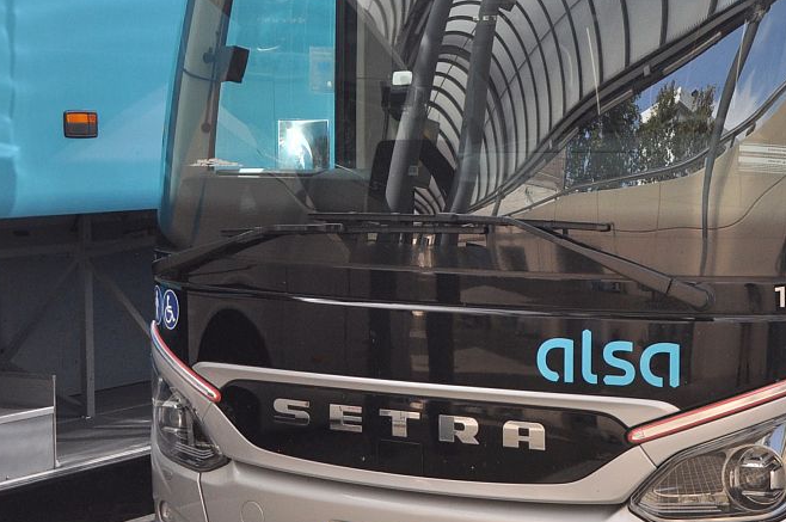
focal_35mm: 71
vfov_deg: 19.0
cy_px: 146
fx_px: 1548
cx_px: 701
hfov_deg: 27.5
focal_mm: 22
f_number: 4
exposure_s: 1/1000
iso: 400
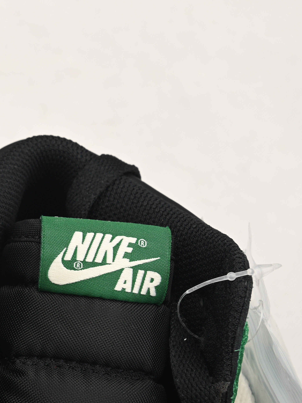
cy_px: 257
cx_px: -106
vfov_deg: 24.0
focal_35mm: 81
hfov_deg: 17.0
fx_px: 942
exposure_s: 1/200
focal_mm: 39
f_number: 11
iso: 100
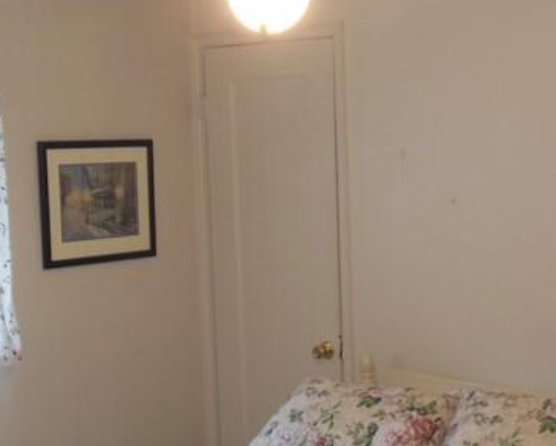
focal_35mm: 71
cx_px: 308
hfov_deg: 26.7
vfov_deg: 21.5
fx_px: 1169
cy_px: 310
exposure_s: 1/30
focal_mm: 4.5
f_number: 3.2
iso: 160
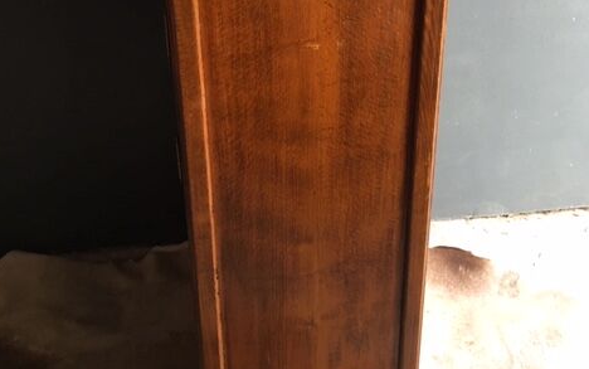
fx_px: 675
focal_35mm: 42
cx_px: 298
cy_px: 98
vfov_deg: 30.1
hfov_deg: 47.2
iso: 125
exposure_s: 1/33
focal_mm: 4.15
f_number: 2.2
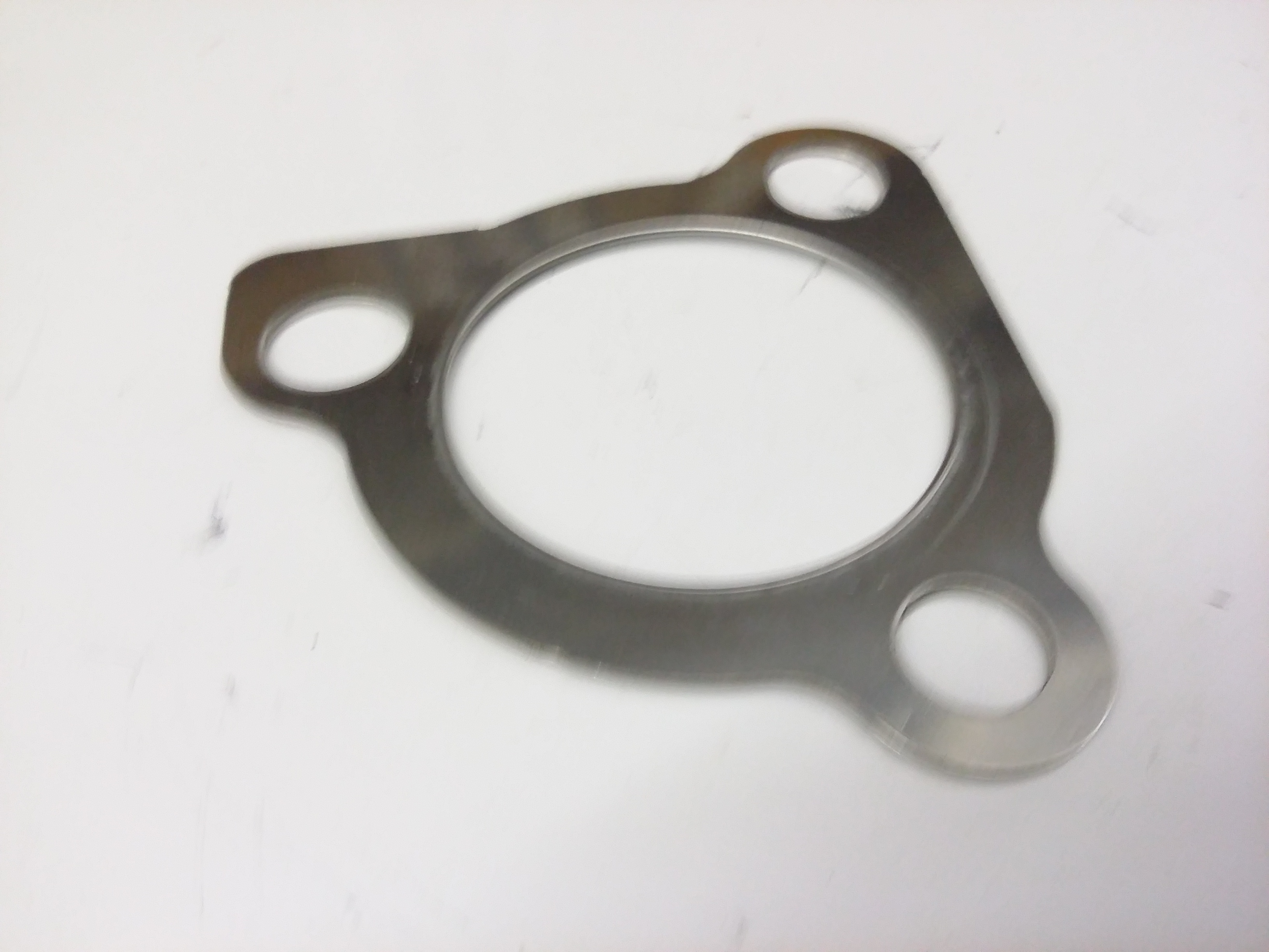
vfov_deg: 44.2
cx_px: 634
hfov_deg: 56.8
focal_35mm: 32
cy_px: 476
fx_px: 1173
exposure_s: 1/15
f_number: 2.4
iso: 200
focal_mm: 3.4
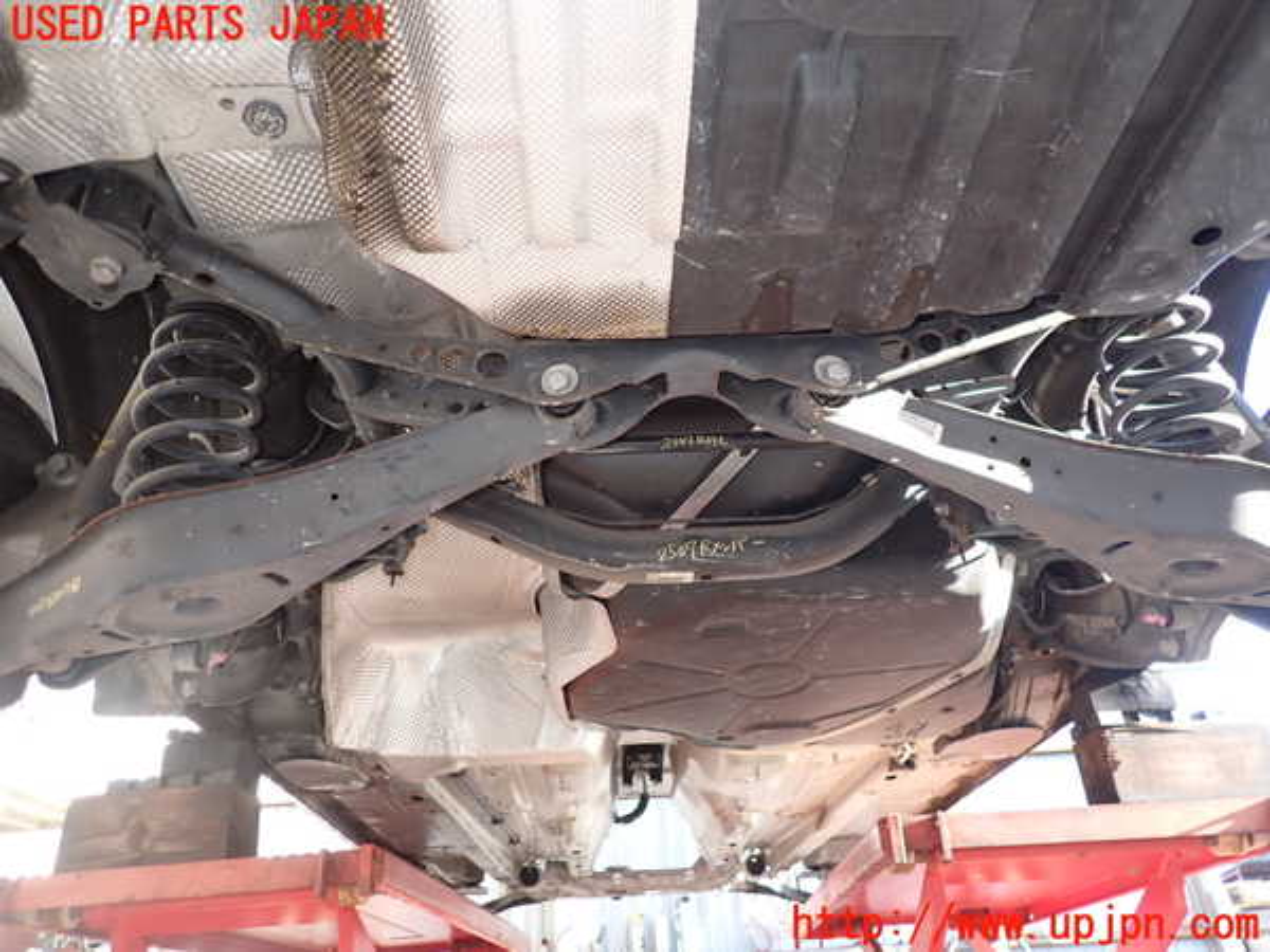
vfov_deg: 54.9
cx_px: 635
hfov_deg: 69.4
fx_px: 917
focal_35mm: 25
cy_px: 476
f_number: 2
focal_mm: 4.5
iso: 100
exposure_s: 1/100
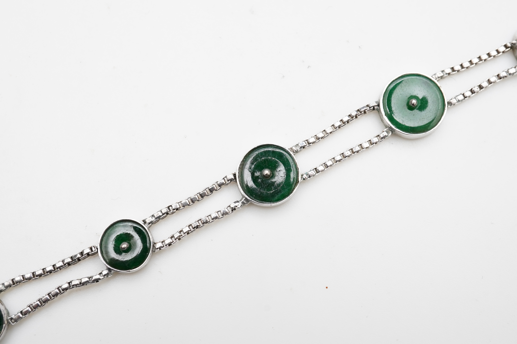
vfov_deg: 29.9
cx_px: 258
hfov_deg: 43.6
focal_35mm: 45
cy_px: 172
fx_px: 646
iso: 640
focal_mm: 30
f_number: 16
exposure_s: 1/160
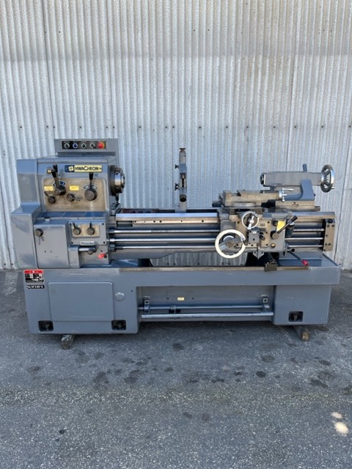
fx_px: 353
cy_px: 234
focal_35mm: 26
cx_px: 176
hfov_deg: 53.1
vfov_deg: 67.3
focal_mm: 5.1
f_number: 1.6
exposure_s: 1/493
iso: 50
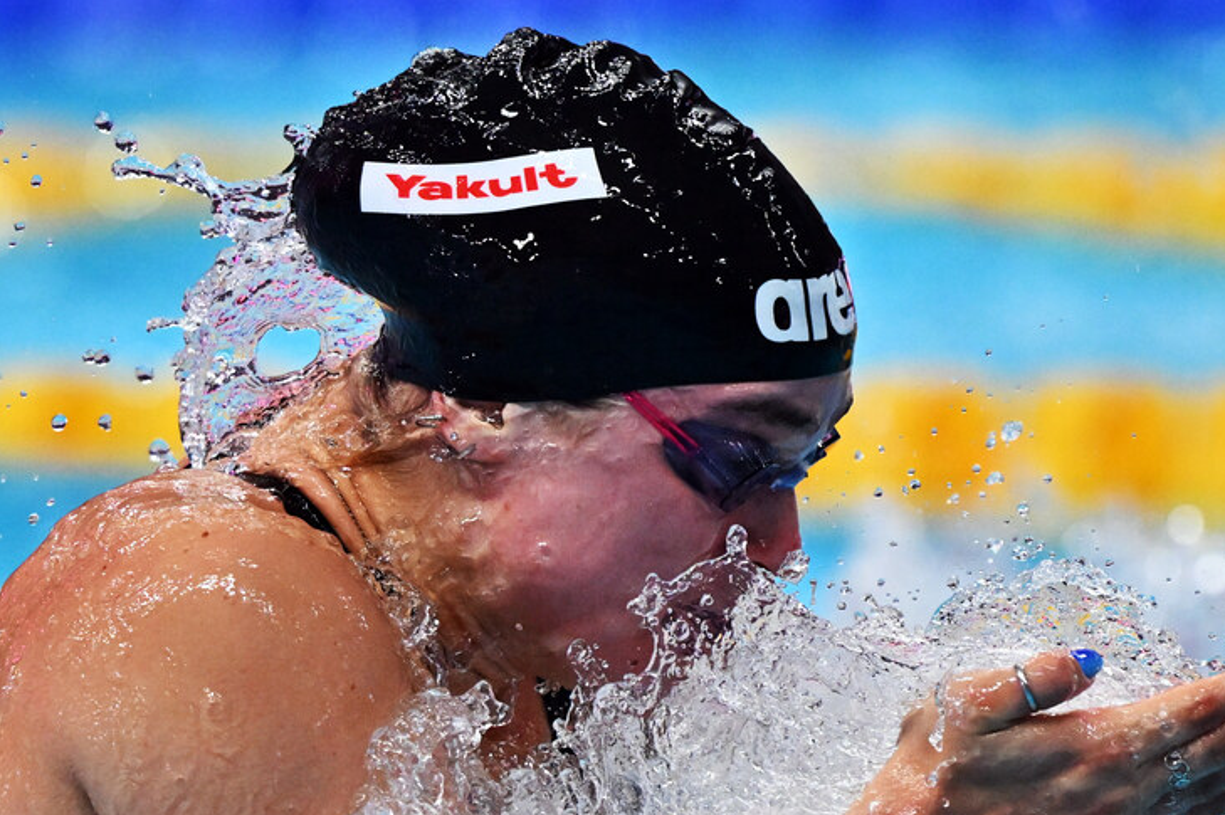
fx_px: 39172
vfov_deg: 1.2
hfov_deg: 1.8
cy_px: 581
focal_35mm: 1152
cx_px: 395
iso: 3200
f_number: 3.2
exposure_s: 1/4000
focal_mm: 400
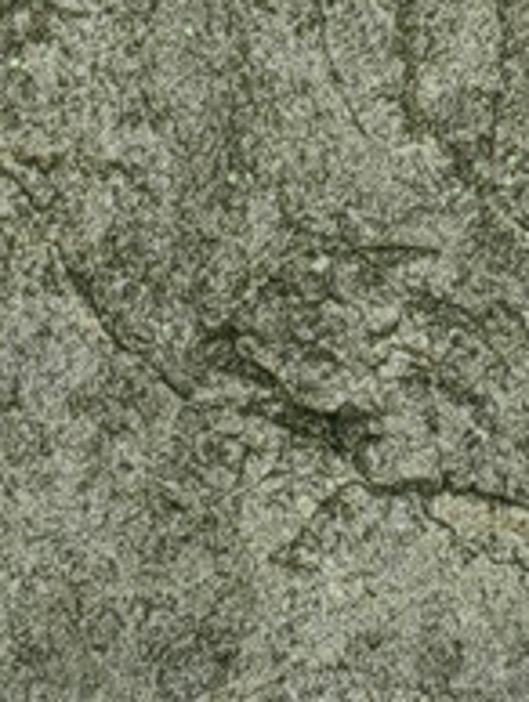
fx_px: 3395
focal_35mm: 167
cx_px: 790
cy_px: -1295
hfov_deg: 8.7
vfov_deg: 9.6
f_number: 1.8
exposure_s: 1/100
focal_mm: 5.54
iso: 125
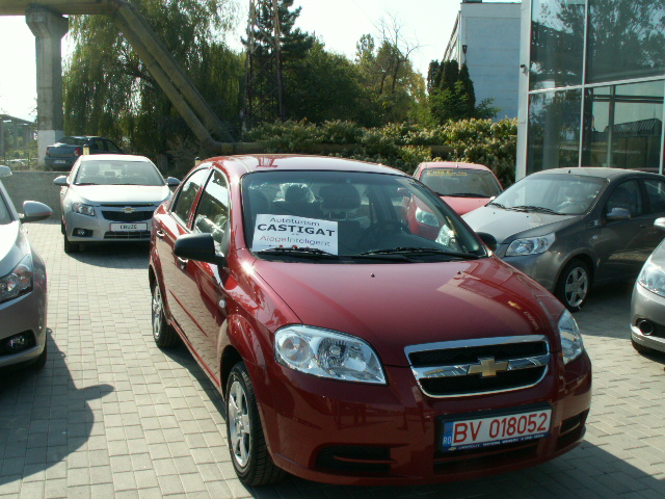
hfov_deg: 52.6
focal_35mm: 35
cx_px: 332
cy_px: 250
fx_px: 672
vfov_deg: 40.7
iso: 50
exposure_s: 1/160
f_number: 6.3
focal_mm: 5.86
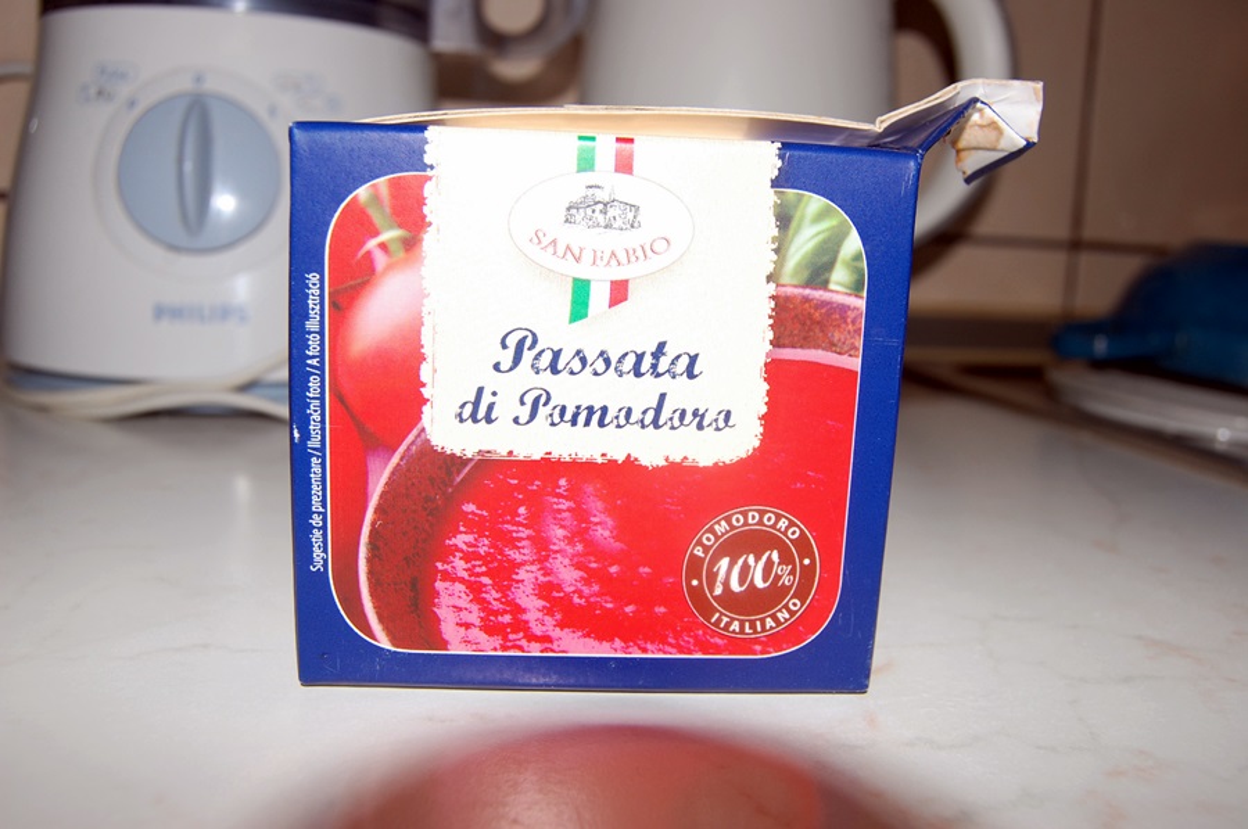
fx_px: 1143
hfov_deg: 57.3
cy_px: 414
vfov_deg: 39.9
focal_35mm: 33
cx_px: 624
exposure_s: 1/200
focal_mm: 22
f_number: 7.1
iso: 200
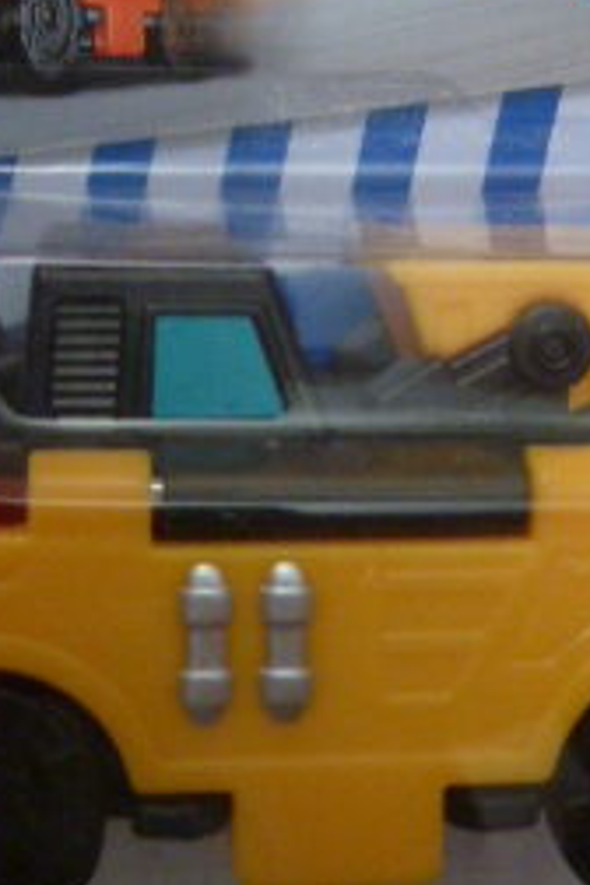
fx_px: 1622
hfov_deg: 20.6
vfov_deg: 29.1
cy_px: 63
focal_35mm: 66
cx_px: 232
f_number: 3.3
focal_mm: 4.1
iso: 400
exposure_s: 1/25
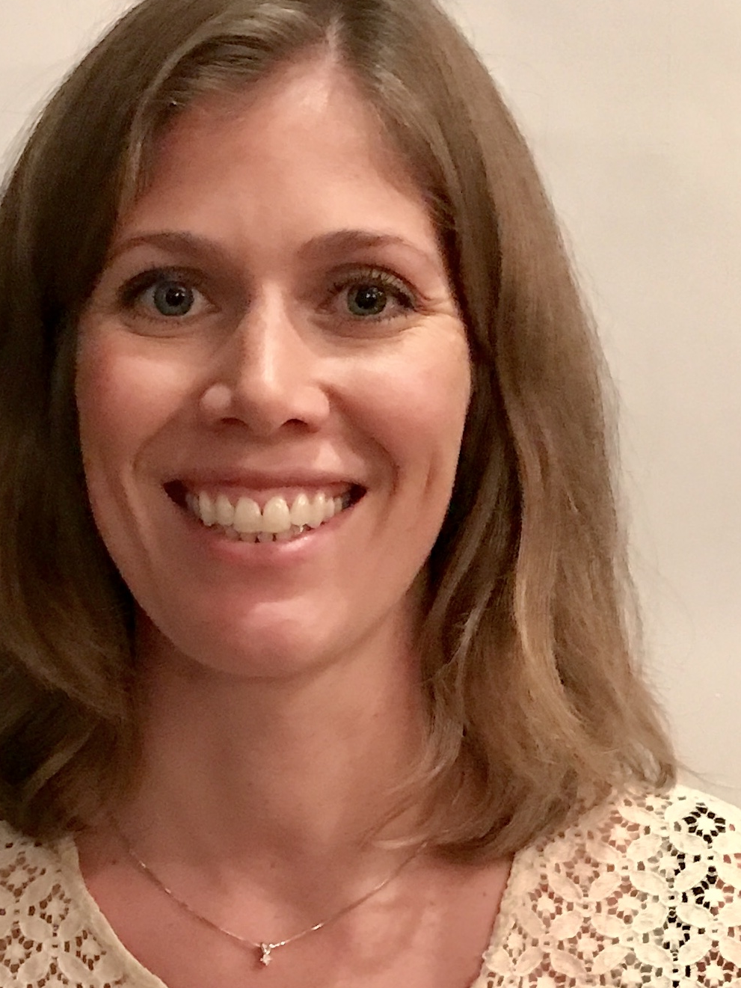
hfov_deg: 39.3
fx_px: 1027
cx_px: 268
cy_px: 406
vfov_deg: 51.1
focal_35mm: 36
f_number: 1.8
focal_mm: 3.99
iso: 100
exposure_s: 1/4
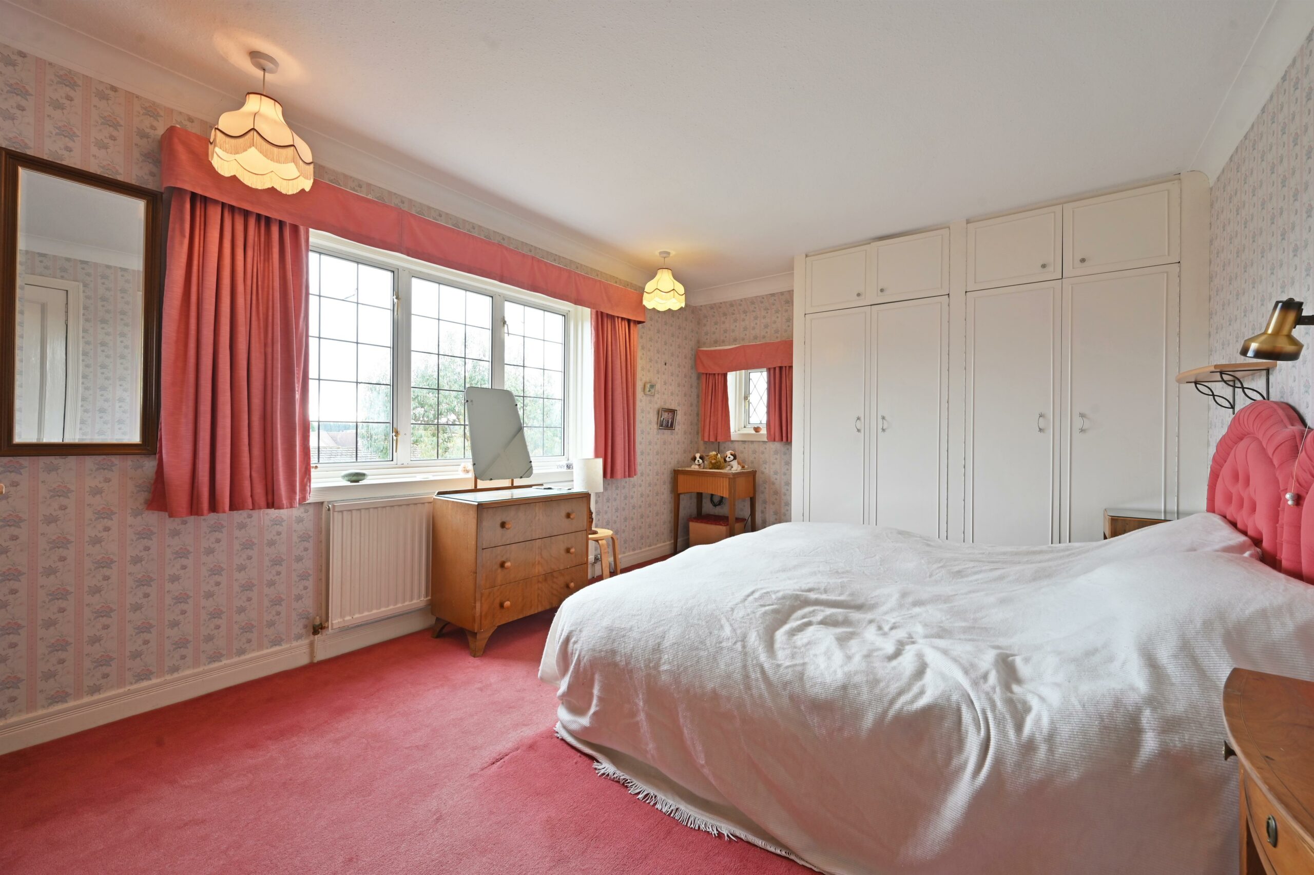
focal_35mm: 14
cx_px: 657
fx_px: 511
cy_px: 438
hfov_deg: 104.3
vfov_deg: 81.1
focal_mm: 14
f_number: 10
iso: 125
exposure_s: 1/5
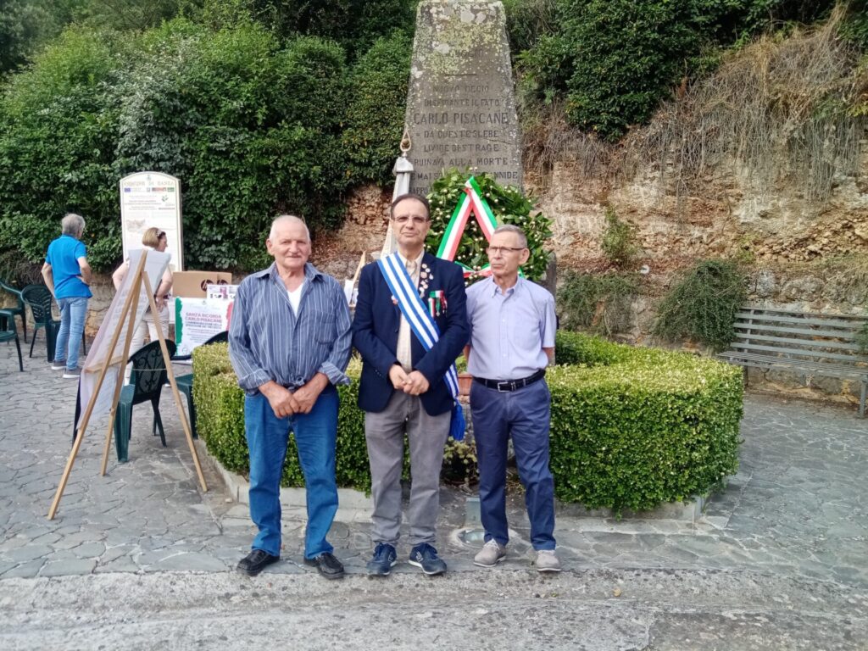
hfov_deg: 67.3
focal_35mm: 26
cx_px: 434
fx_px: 652
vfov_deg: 53.1
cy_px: 326
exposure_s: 1/137
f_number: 1.8
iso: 108
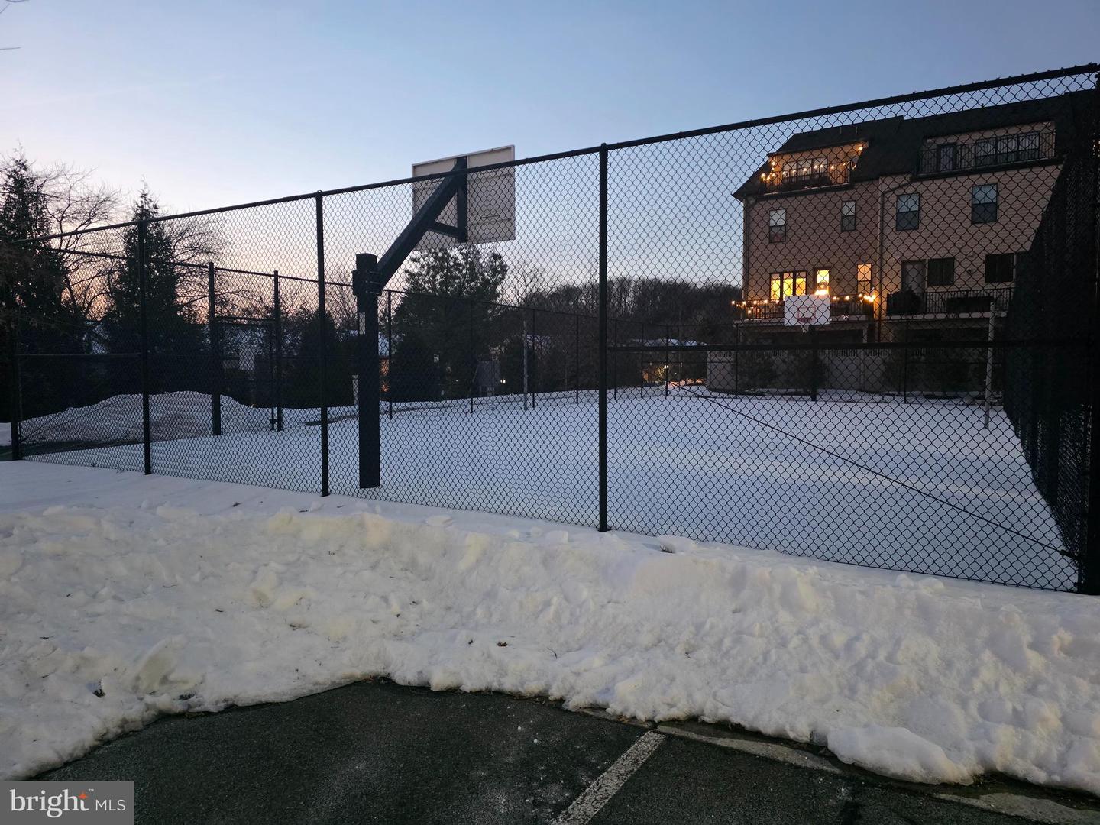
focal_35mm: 23
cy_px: 412
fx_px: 731
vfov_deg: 58.9
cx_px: 550
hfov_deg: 73.9
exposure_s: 1/60
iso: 1600
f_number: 1.7
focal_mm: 6.3
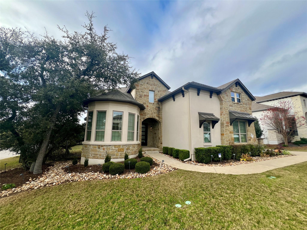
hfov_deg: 106.2
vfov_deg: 89.9
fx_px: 115
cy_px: 115
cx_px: 154
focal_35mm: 13
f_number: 1.8
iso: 32
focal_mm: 1.57
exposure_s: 1/664
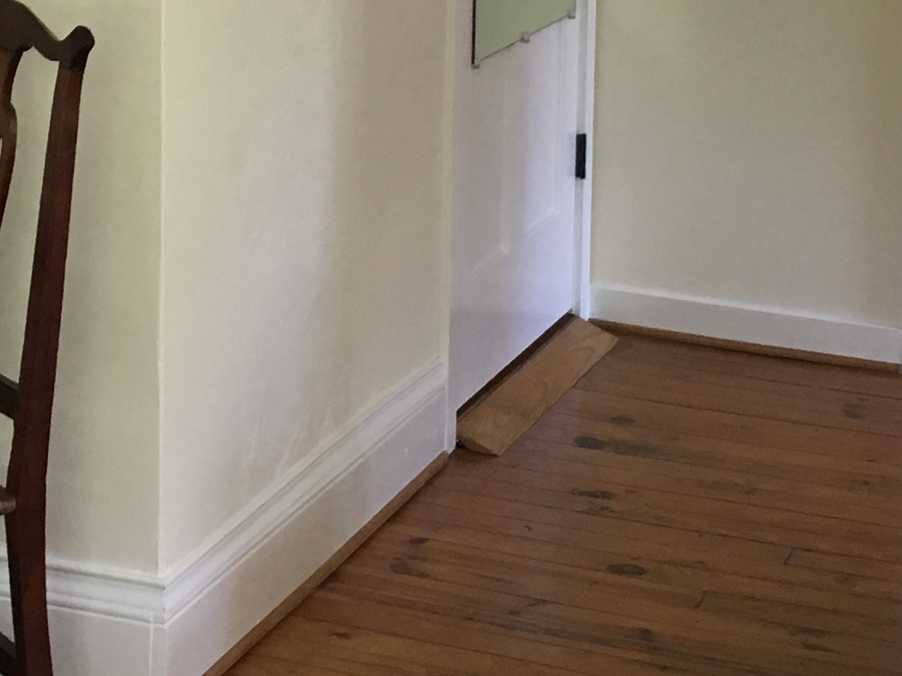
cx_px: 274
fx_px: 2580
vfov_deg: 14.6
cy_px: -58
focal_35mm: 99
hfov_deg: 19.7
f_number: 2.2
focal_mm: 4.15
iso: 100
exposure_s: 1/30
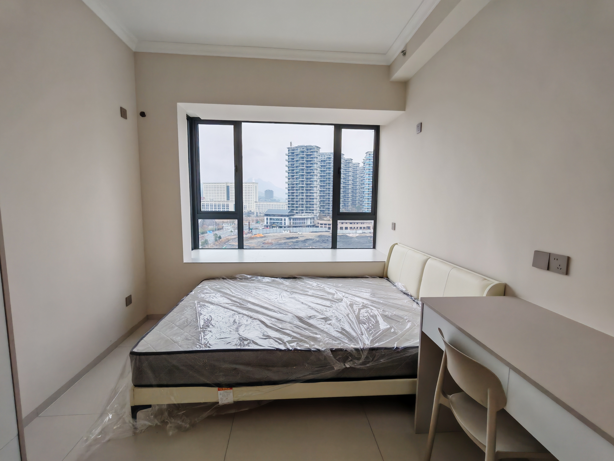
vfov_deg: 78.1
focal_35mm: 16
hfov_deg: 94.5
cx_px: 307
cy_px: 230
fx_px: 284
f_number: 2.2
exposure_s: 1/100
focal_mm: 1.96
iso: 64
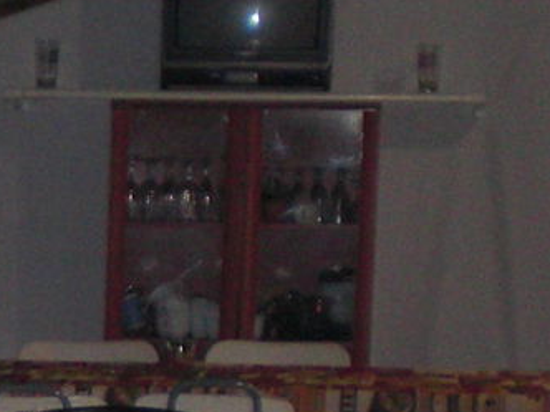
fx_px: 2908
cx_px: -257
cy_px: 728
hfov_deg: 10.5
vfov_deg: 7.9
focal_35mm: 183
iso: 200
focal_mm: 6.3
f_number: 3.1
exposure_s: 1/60
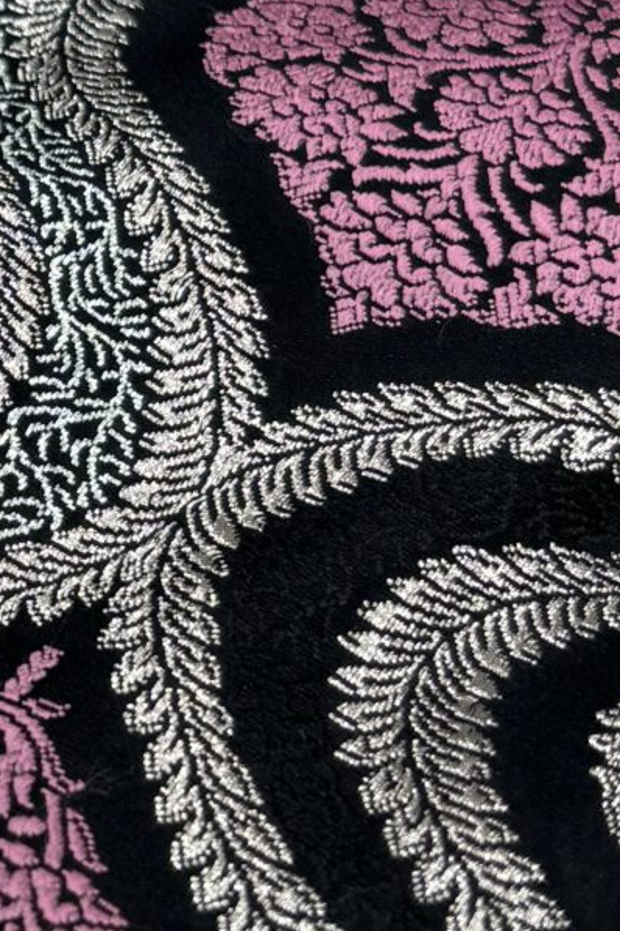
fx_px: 2996
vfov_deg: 17.5
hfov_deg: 11.4
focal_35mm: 116
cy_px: 214
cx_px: -290
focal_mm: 5.96
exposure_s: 1/50
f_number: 1.6
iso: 80
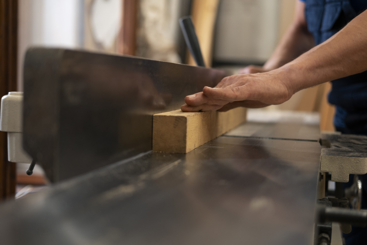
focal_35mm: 53
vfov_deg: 25.5
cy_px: 122
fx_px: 540
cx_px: 184
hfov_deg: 37.5
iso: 640
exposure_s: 1/160
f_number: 2
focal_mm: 35
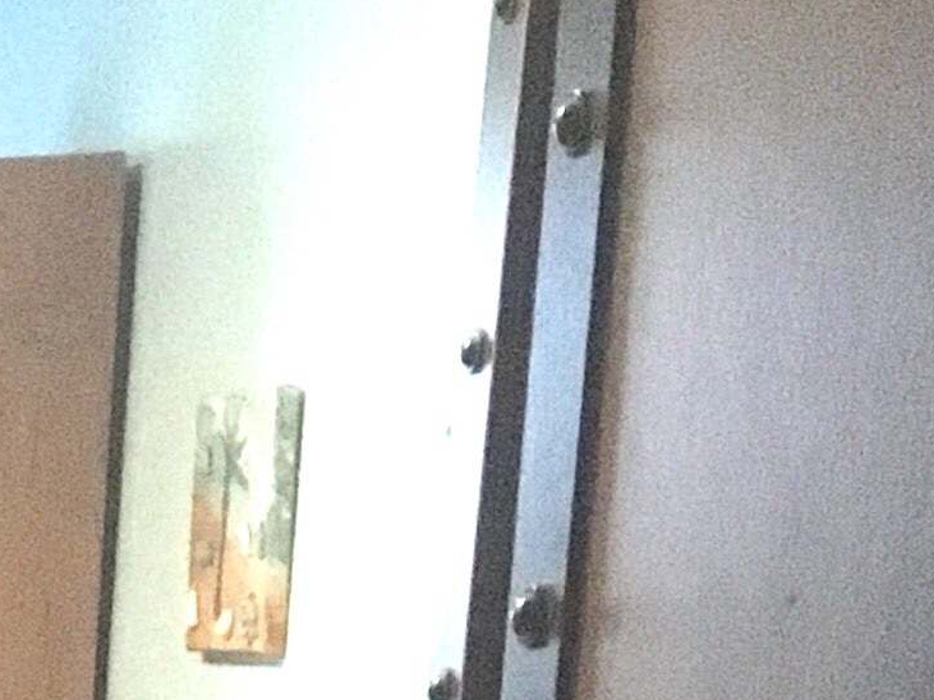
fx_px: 4316
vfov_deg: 8.4
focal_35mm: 160
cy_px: 1749
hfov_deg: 10.1
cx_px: -1572
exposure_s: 1/17
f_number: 2.2
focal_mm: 4.15
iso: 320
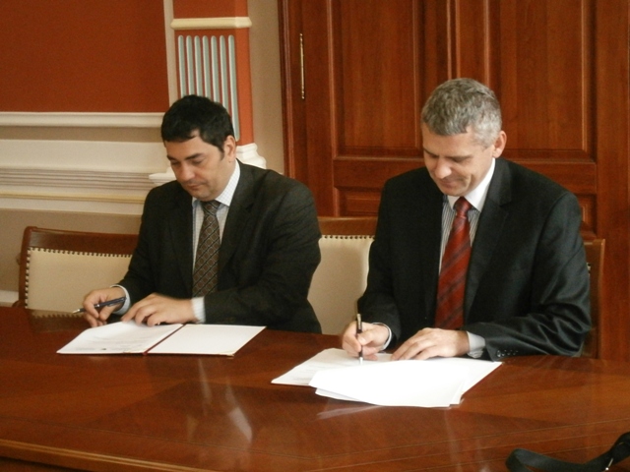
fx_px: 1329
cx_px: 315
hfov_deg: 26.7
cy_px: 236
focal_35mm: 73
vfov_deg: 20.2
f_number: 4.4
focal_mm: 13
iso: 800
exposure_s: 1/15
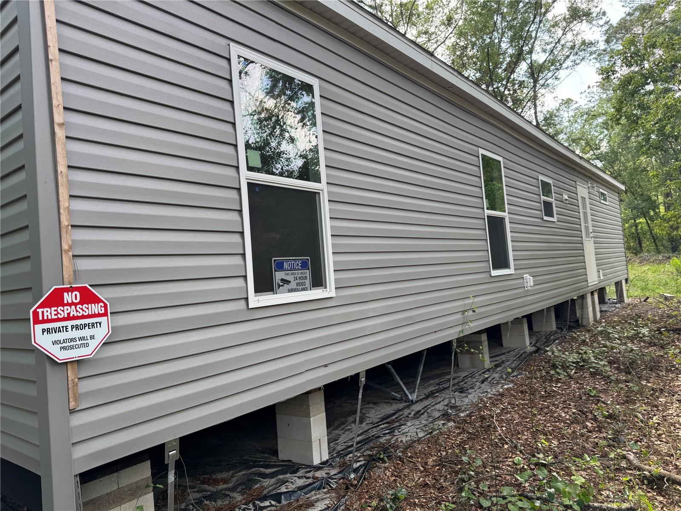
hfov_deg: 71.6
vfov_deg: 56.8
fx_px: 472
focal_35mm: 24
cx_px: 340
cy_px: 256
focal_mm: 6.76
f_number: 1.78
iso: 80
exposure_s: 1/394
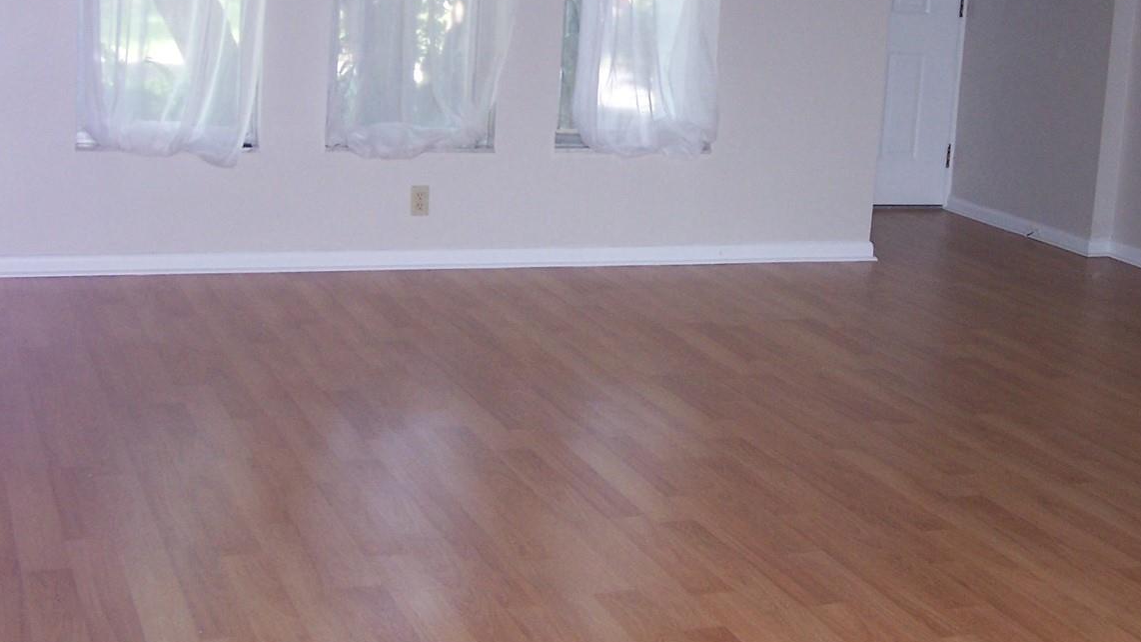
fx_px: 1755
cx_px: 716
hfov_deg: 35.8
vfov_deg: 20.7
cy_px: 233
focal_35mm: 58
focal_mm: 6.3
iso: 140
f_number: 2.8
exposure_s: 1/60
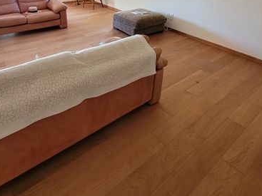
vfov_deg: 51.1
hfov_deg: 69.3
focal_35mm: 25
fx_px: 189
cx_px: 122
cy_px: 36
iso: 320
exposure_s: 1/33
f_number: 2.2
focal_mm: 1.74
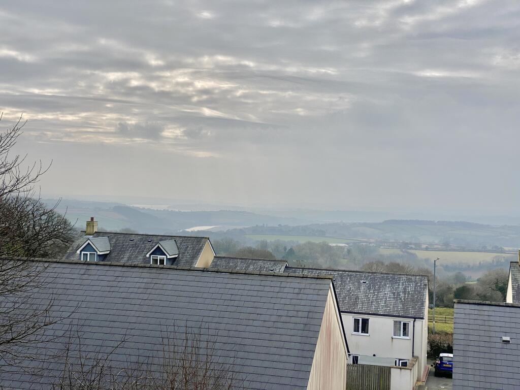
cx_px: 260
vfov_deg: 28.0
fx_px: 781
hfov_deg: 36.8
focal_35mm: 52
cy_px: 195
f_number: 2
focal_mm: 6
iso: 20
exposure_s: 1/2083
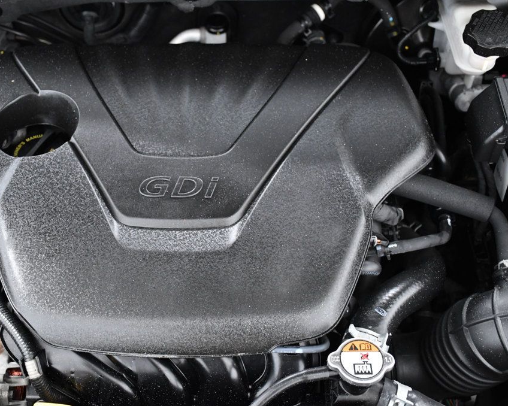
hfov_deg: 36.6
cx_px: 225
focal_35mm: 51
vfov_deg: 29.7
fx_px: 767
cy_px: 202
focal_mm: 30
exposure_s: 1/60
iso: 2500
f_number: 4
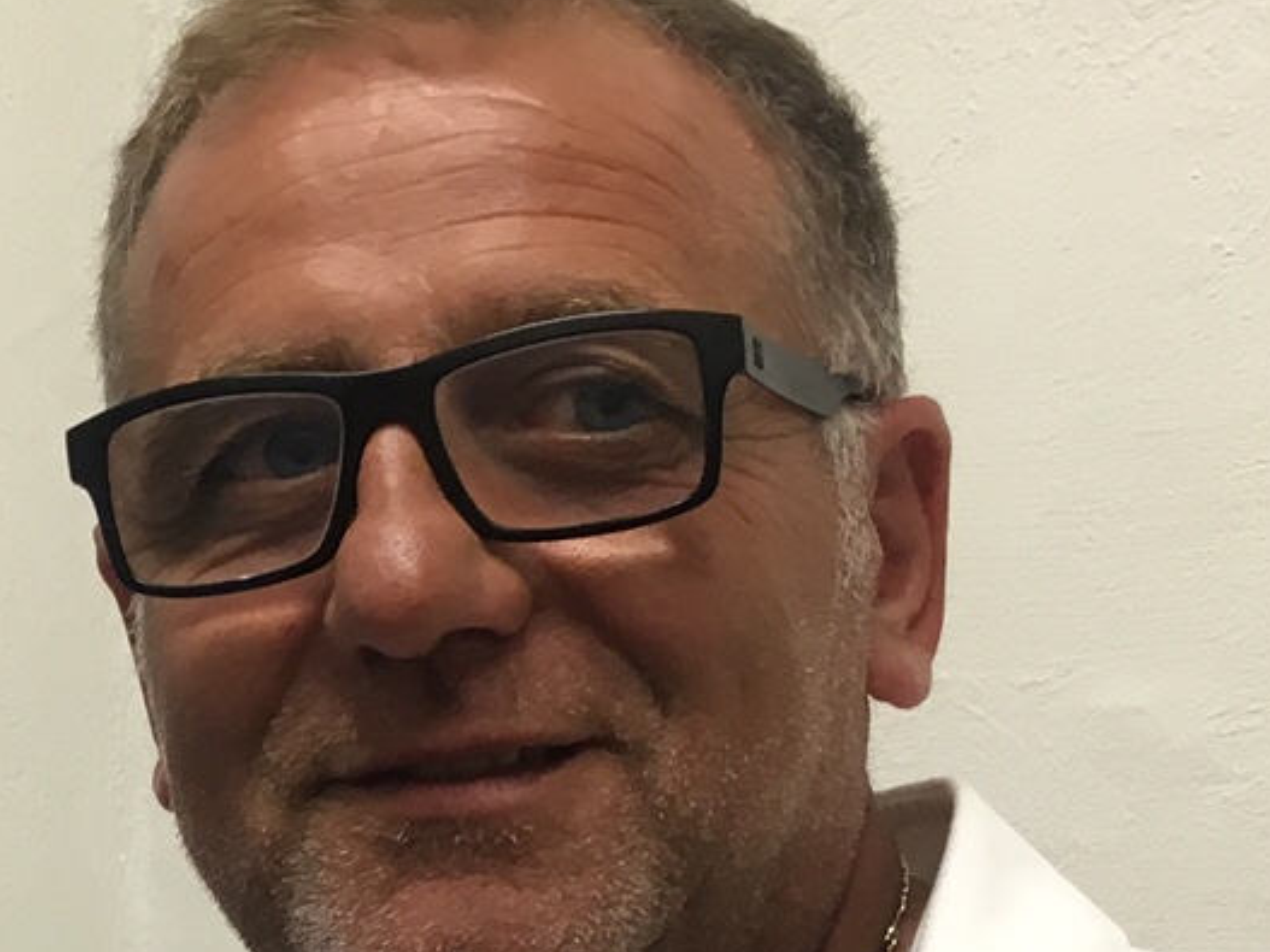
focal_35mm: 111
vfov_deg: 12.8
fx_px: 4071
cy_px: 1340
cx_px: -142
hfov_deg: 17.1
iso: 64
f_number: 2.2
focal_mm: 4.15
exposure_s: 1/33
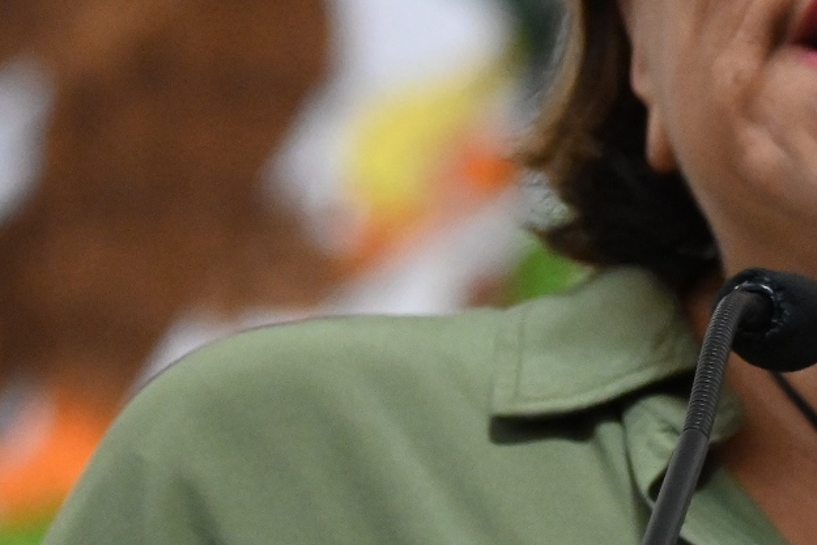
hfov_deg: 3.4
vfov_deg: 2.3
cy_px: 5
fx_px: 13642
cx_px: 885
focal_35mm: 601
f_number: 5.3
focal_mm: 120
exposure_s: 1/100
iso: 4000
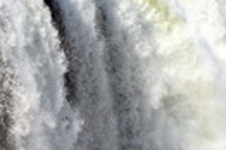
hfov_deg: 3.2
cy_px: -66
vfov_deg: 2.1
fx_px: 4032
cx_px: 55
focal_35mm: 643
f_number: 11
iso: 200
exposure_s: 1/320
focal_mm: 200
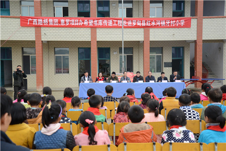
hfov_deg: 48.5
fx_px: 251
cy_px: 76
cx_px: 113
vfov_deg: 33.4
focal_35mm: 40
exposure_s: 1/1600
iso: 3200
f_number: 4.2
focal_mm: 40
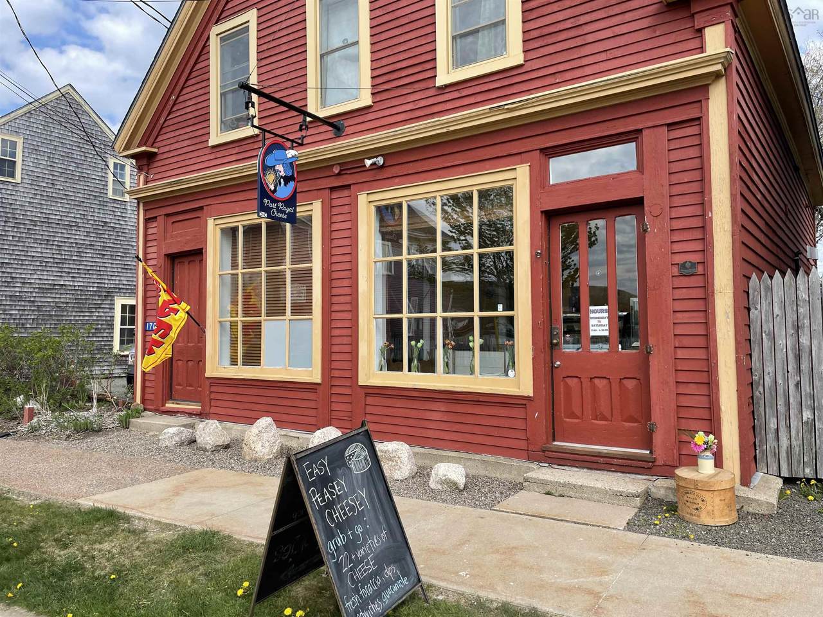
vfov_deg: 53.1
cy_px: 308
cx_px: 412
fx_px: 618
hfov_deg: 67.3
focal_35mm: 26
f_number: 1.6
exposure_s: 1/1350
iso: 32
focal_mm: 4.2
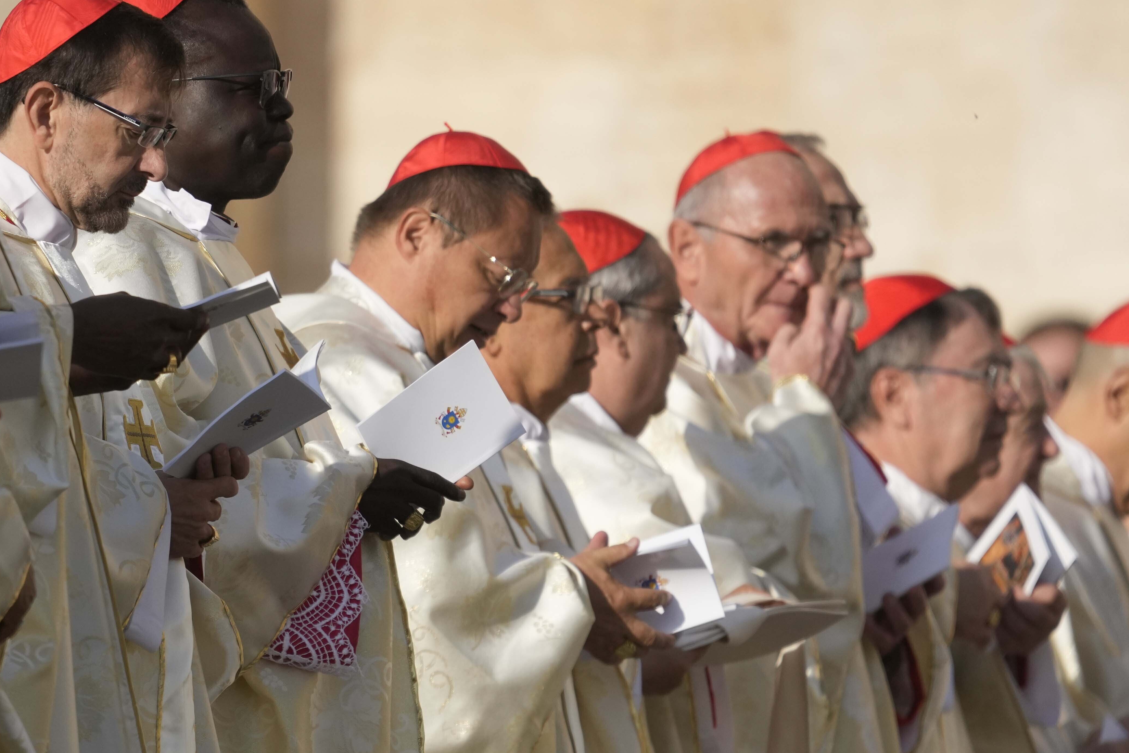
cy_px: 559
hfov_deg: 1.7
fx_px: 39073
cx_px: 314
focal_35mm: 1246
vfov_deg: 1.1
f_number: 6.3
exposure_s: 1/3200
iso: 640
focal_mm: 600
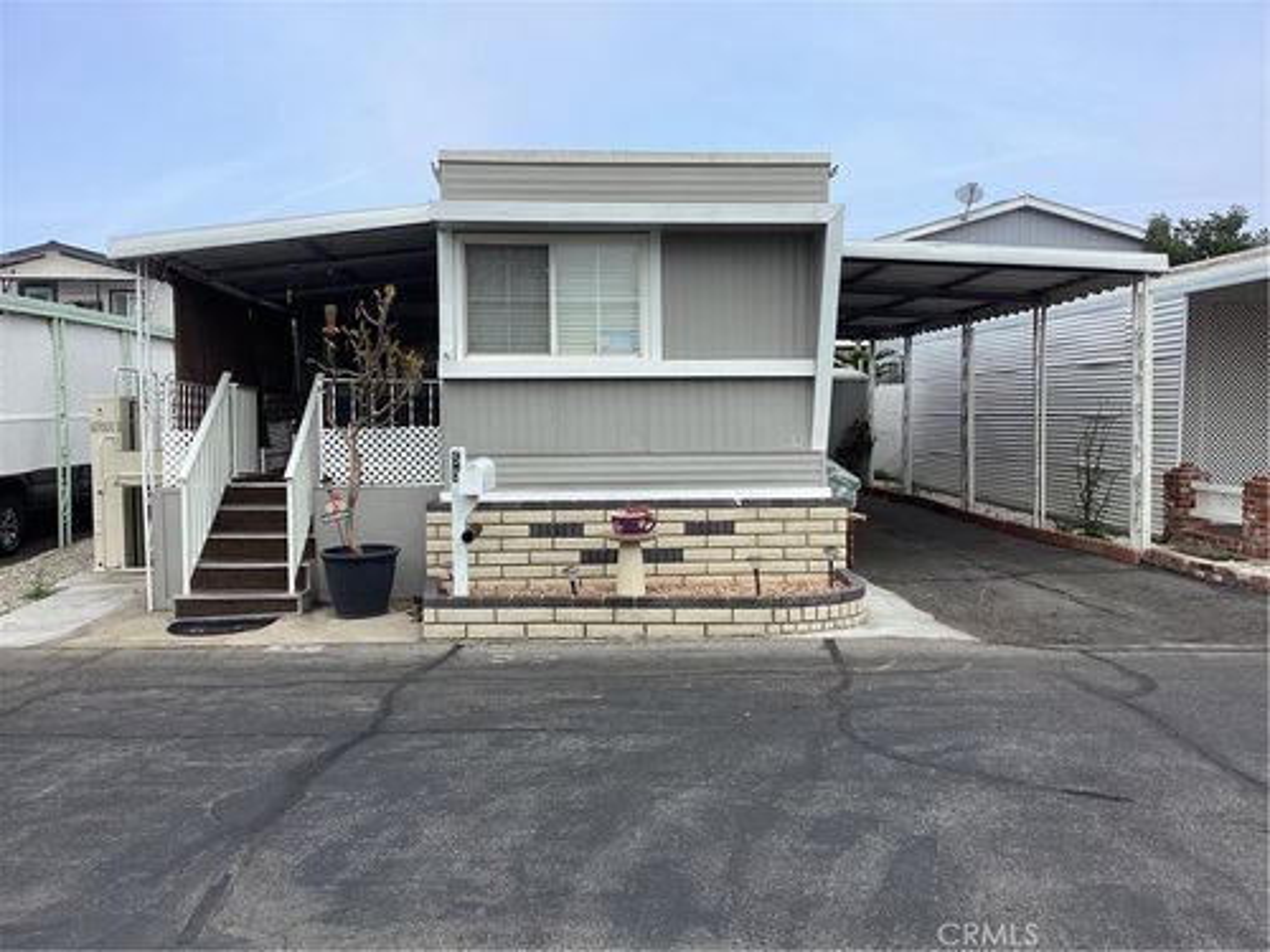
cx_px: 635
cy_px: 476
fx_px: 1137
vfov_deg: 45.4
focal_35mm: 31
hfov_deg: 58.4
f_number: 2.4
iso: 25
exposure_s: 1/554
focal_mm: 3.3
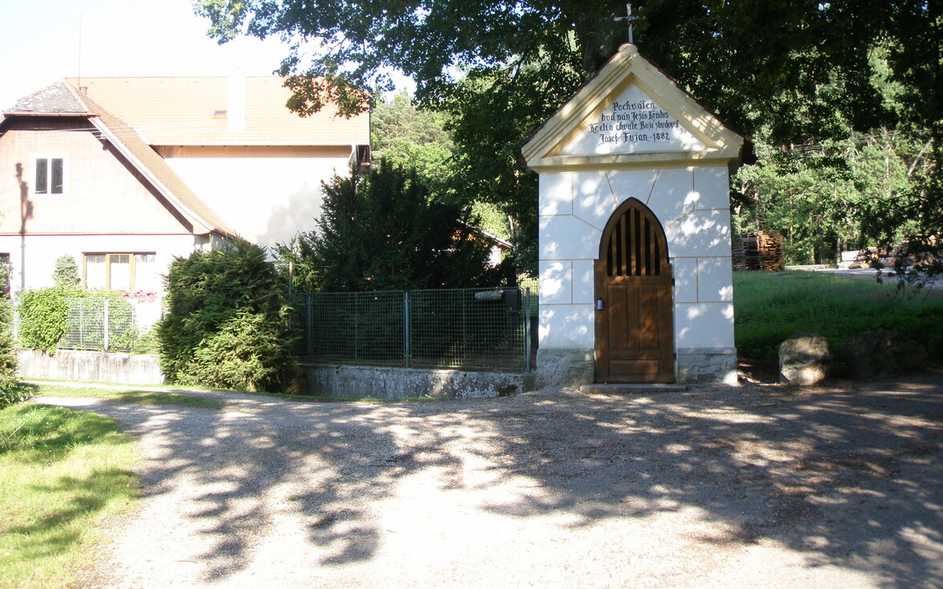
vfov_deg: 31.2
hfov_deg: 48.2
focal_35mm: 41
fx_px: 1054
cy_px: 255
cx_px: 474
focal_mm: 6.7
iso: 50
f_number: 3.5
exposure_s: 1/80
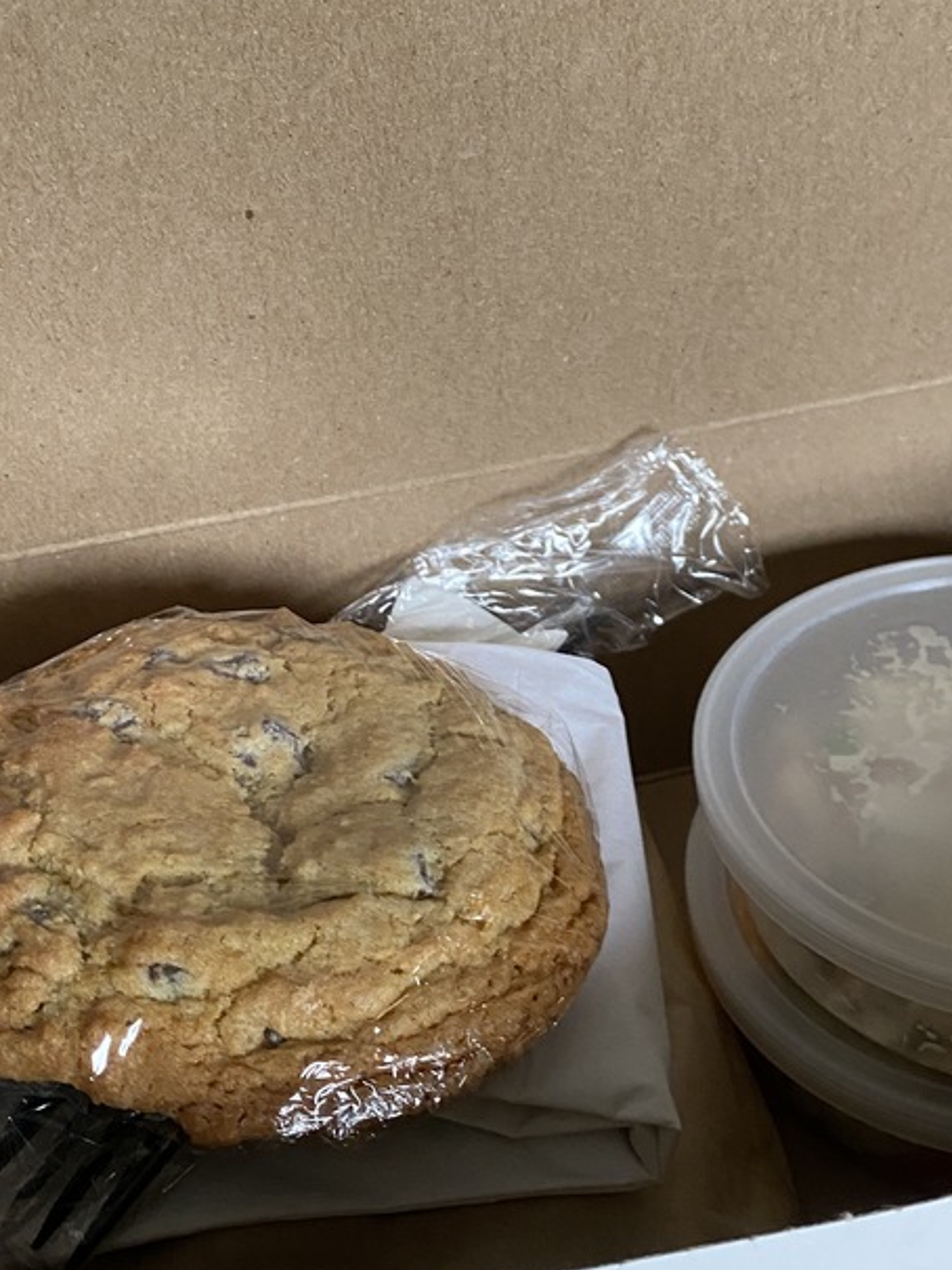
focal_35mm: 44
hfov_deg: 32.7
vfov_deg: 42.9
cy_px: 558
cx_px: 598
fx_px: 1613
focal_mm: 4.25
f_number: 1.8
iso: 400
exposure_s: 1/60
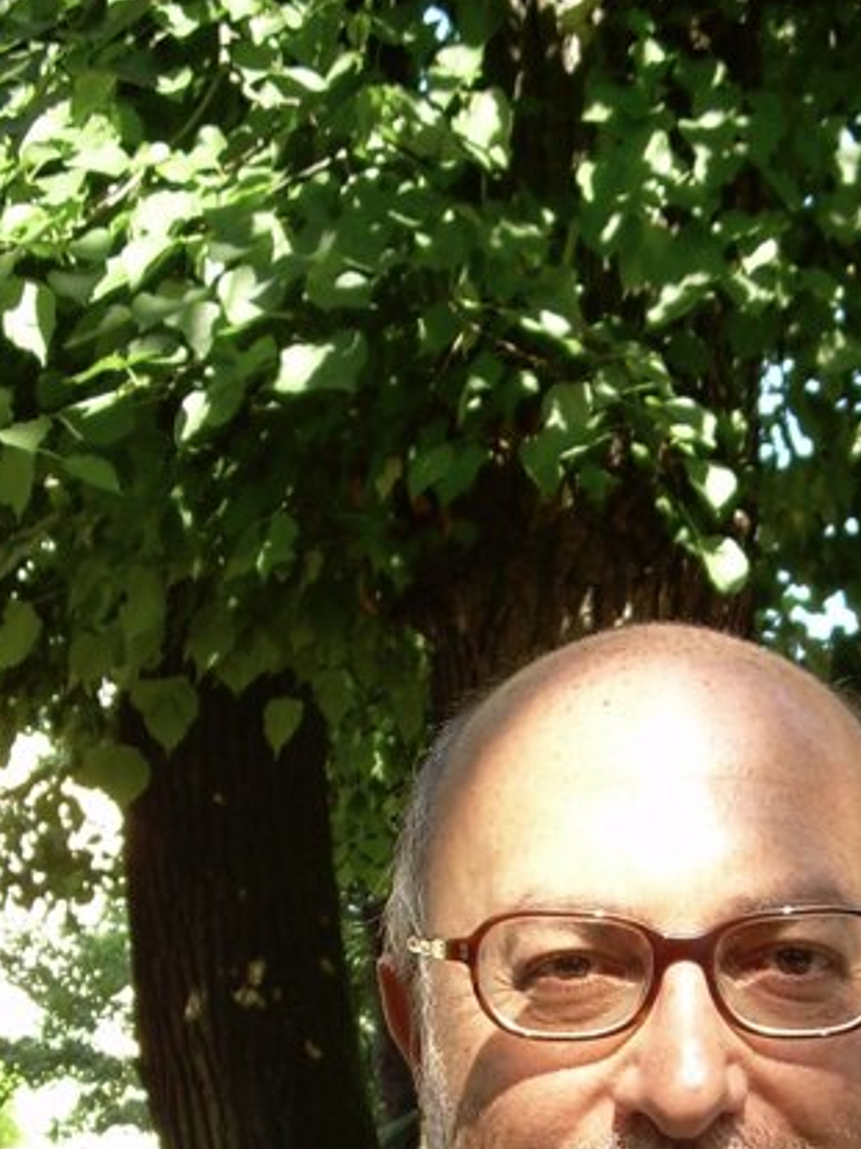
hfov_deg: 16.8
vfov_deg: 21.8
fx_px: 2887
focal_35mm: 87
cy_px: 1102
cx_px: 727
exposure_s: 1/84.8
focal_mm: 6.3
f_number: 2.8
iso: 50
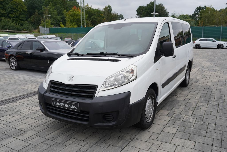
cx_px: 114
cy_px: 76
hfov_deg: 61.9
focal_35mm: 30
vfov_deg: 43.6
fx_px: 189
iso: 100
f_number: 5.6
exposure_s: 1/125
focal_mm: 30
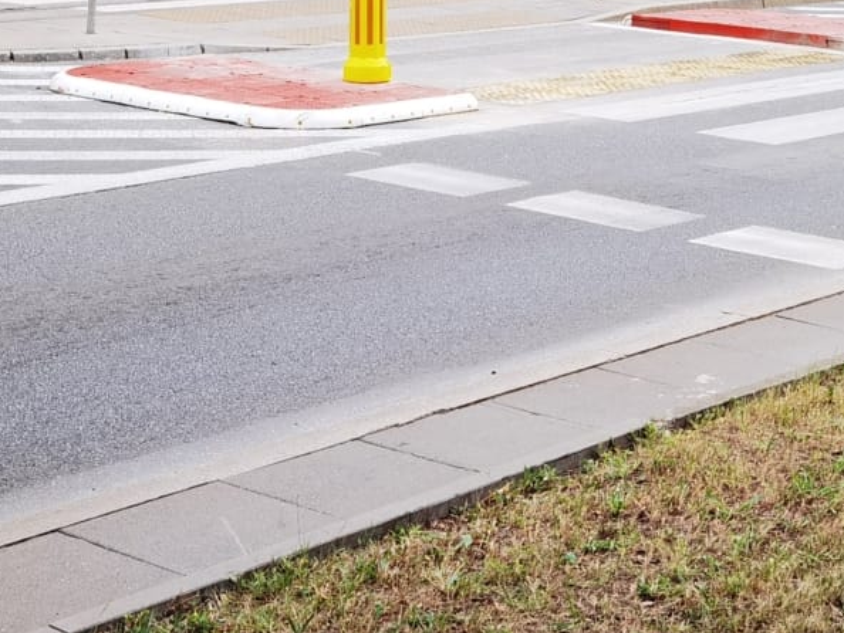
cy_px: -7
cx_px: 505
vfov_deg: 17.4
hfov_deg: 23.5
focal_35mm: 83
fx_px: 2025
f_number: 1.9
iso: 50
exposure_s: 1/399
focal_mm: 6.71
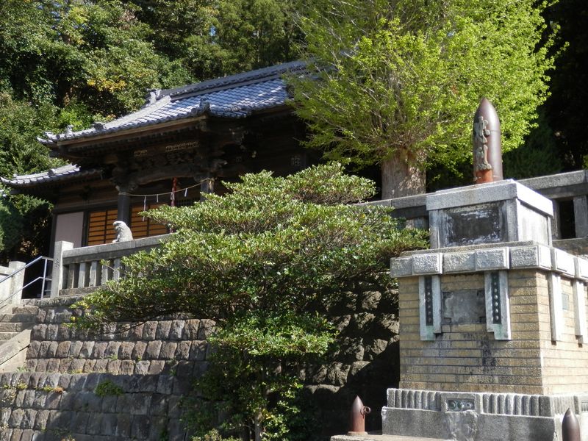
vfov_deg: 36.0
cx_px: 294
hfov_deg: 46.8
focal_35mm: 40
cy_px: 220
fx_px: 679
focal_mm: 7.3
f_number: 3.7
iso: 80
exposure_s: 1/250
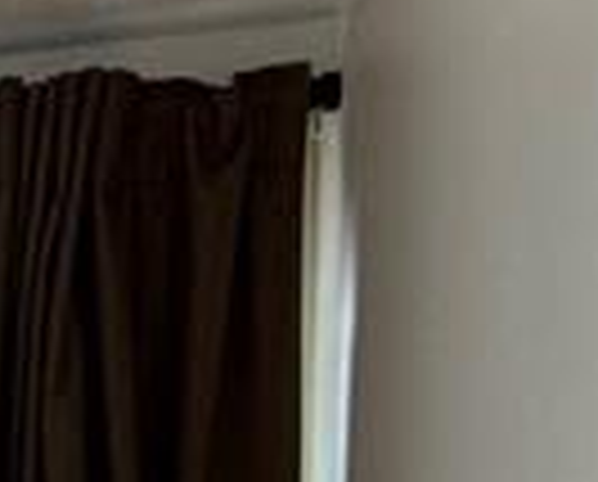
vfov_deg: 6.4
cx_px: -1340
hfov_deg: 7.7
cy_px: 1694
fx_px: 3743
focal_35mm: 211
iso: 100
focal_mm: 6.76
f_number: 1.78
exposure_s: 1/290
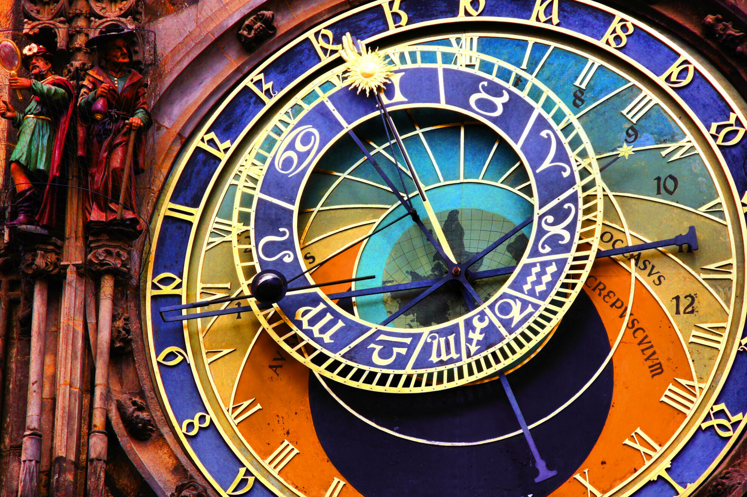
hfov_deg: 11.4
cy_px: 248
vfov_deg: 7.6
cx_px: 374
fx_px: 3733
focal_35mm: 180
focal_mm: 120
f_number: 11
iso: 200
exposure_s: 1/160
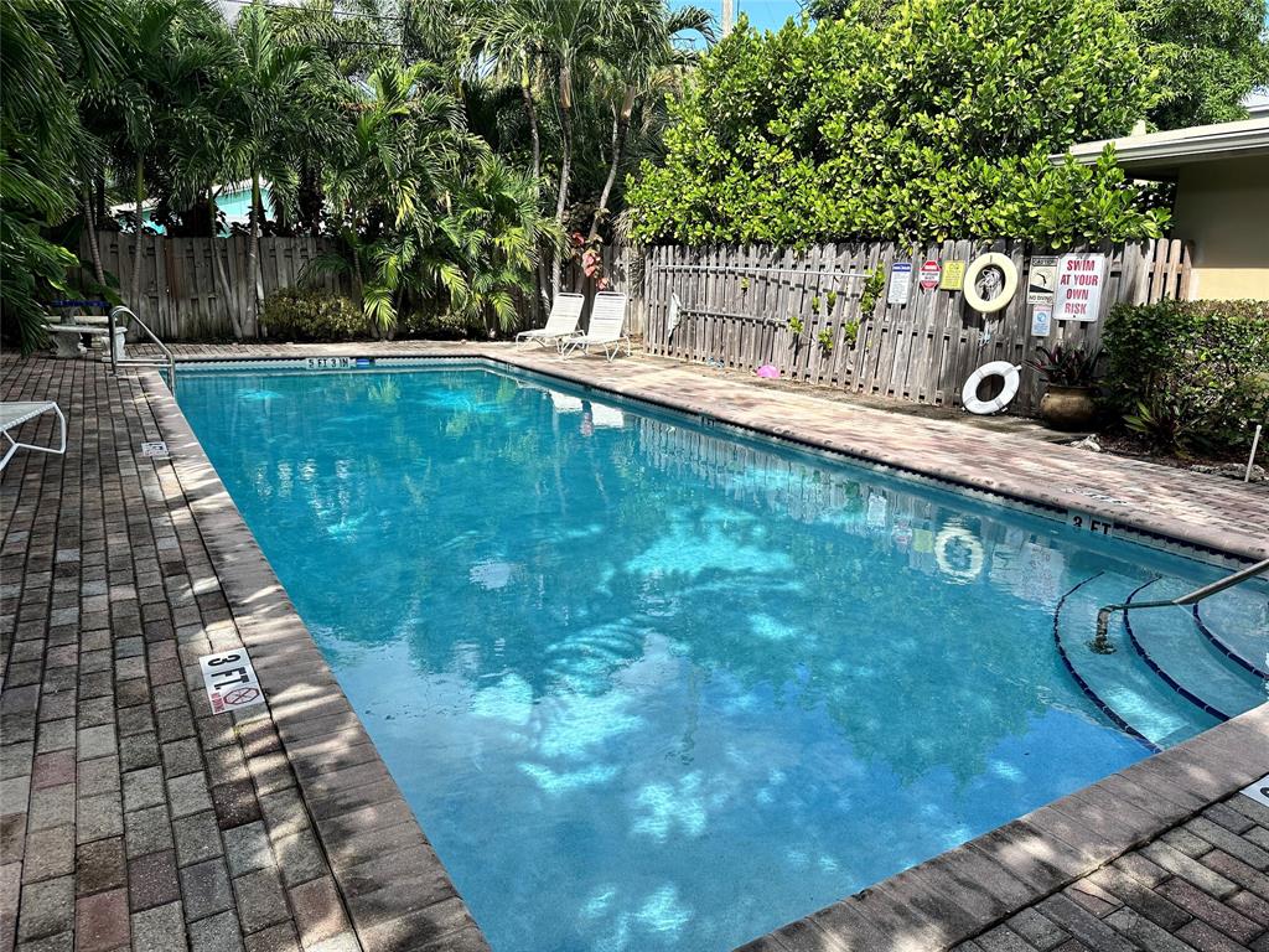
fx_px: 880
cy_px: 476
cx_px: 634
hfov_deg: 71.6
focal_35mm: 24
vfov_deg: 56.8
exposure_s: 1/1916
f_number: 1.78
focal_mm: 6.86
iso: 80
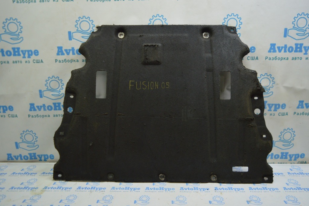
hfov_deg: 67.4
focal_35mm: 27
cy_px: 103
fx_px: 232
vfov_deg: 47.9
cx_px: 154
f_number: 3.5
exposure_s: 1/60
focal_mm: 18
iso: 400
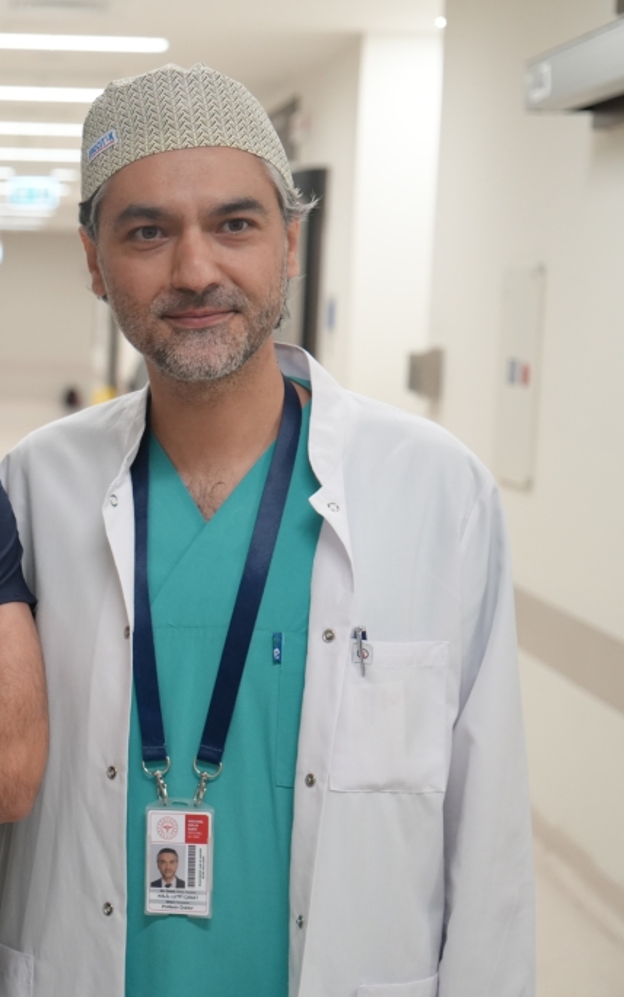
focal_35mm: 79
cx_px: -71
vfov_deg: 26.1
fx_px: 2148
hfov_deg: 16.0
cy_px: 499
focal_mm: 51
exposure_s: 1/160
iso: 2000
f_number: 4
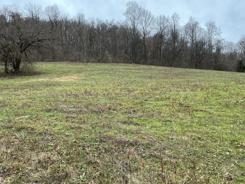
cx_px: 122
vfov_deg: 48.2
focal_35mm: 29
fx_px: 205
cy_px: 92
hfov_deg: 61.7
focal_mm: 3
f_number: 1.8
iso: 25
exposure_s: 1/170
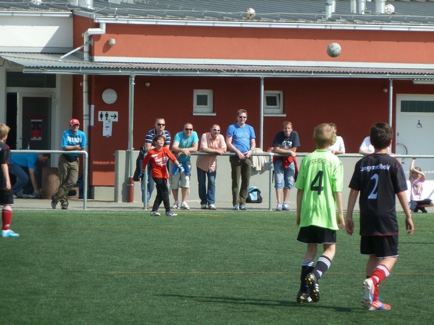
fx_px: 3761
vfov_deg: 5.0
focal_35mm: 300
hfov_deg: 6.6
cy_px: 162
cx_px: 217
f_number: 4.9
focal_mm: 49.2
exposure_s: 1/640
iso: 160
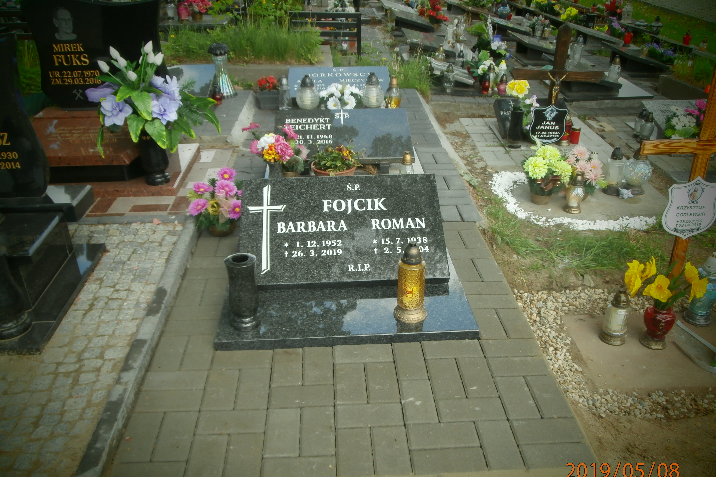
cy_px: 253
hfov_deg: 58.7
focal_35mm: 32
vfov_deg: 41.1
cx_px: 354
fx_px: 636
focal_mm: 5.36
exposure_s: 1/200
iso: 100
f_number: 3.5
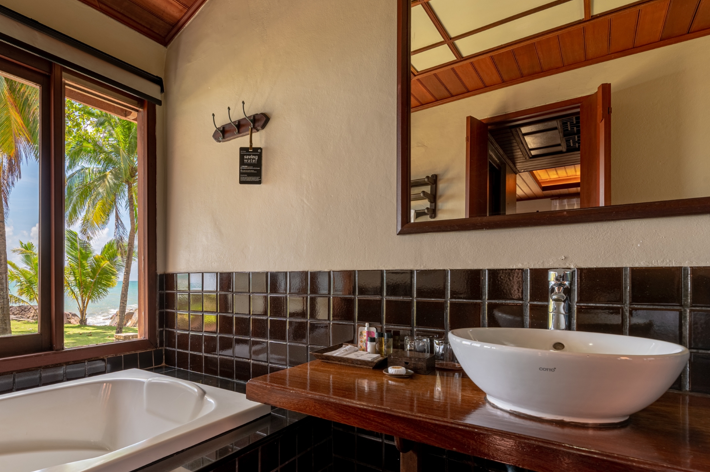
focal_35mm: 20
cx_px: 248
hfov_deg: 81.7
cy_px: 275
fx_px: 394
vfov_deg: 61.5
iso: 200
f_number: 9
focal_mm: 15
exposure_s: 1/320
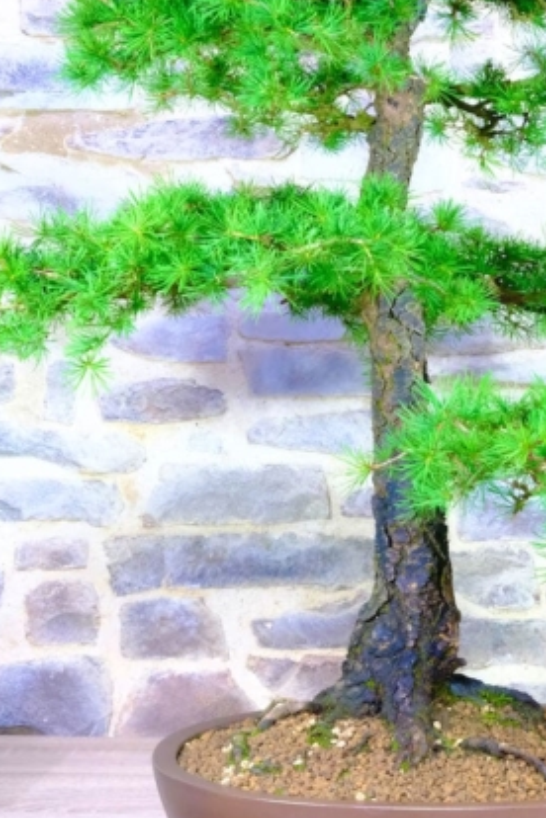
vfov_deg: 23.1
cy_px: 300
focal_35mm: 88
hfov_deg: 15.4
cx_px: 439
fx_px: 2002
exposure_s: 1/20
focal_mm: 35.8
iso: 3200
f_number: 13
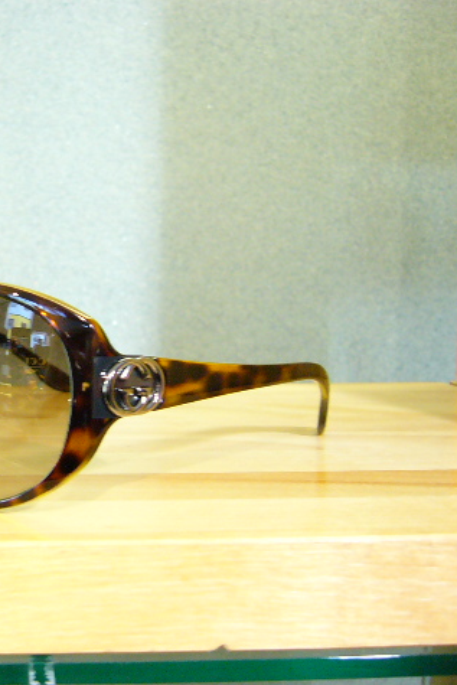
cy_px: 343
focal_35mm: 49
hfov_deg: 26.5
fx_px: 932
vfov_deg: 40.3
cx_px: 37
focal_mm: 5.8
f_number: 2.8
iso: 200
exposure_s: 1/20
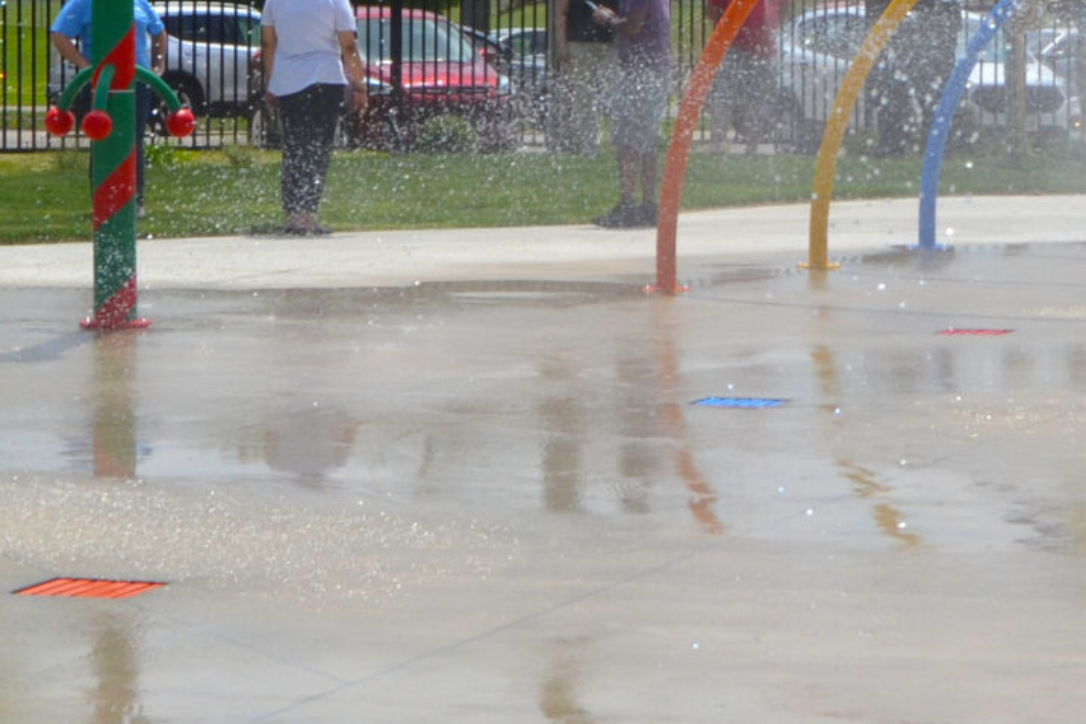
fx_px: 4525
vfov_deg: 9.1
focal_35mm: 150
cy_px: 240
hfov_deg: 13.4
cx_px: 1210
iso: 320
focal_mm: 28
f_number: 7.1
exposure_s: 1/2000
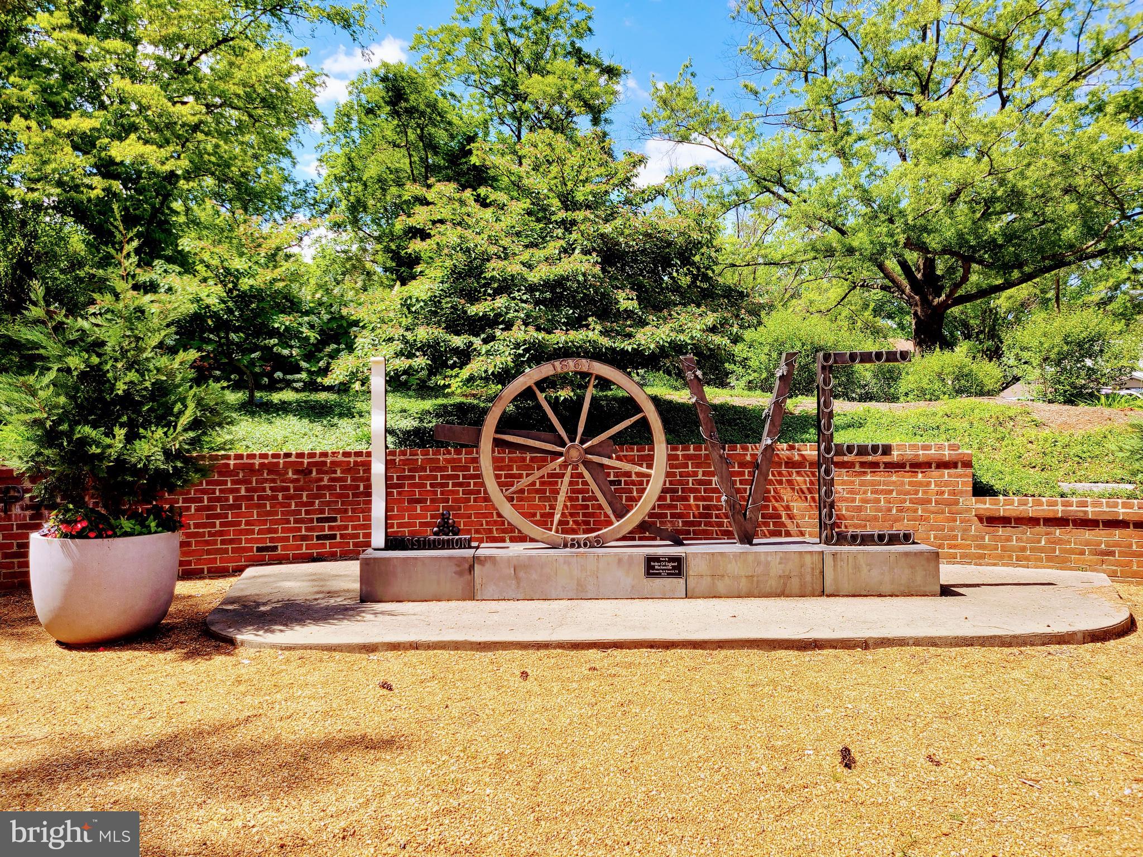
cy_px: 428
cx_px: 572
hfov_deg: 67.3
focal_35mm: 26
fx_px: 859
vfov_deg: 53.1
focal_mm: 5.4
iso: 40
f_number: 1.8
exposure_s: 1/790
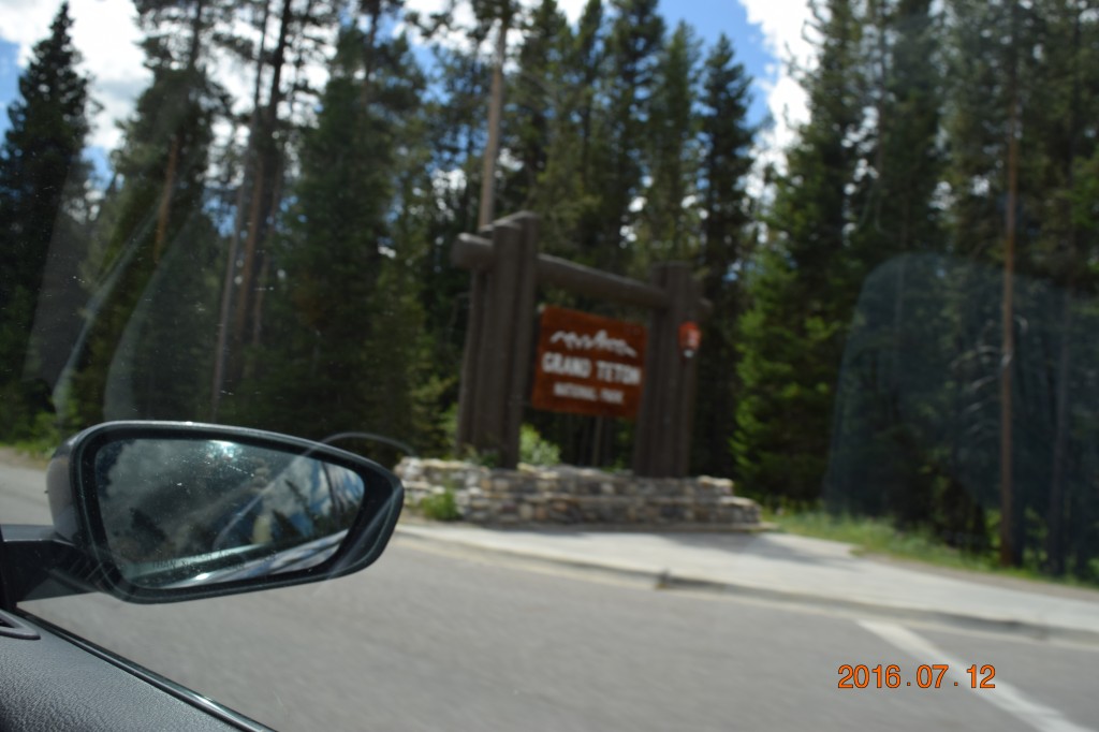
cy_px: 366
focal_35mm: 32
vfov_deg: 41.7
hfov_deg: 59.5
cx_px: 550
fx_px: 961
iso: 100
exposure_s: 1/200
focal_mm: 21
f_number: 7.1
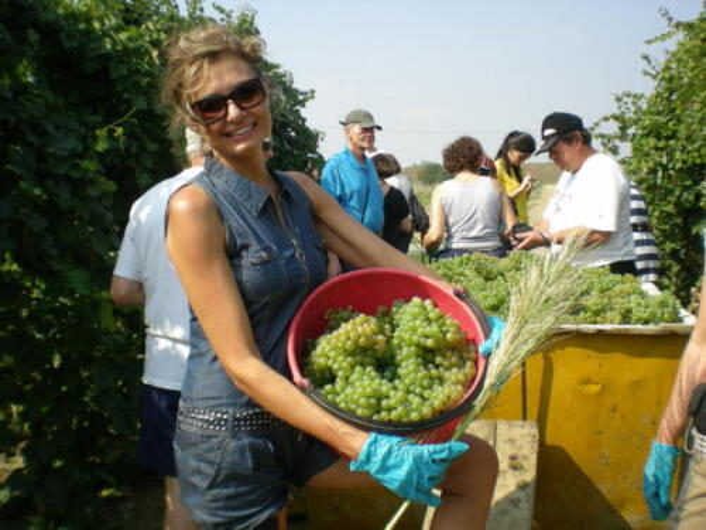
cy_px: 265
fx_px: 775
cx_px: 353
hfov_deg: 49.0
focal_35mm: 38
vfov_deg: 37.7
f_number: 4.6
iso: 50
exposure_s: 1/231
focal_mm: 6.3
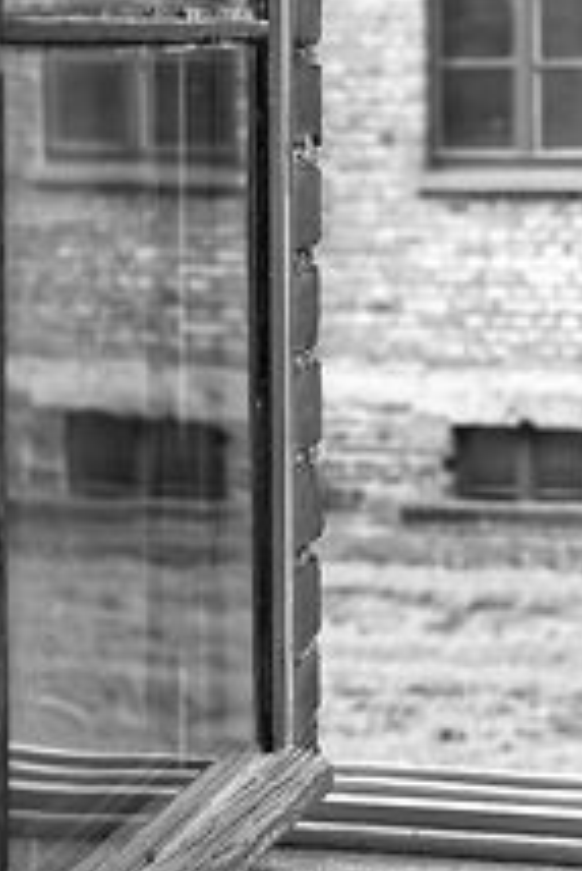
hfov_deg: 13.8
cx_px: 529
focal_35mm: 98
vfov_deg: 20.5
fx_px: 2372
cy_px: 130
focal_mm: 35
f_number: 4
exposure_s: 1/60
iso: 100
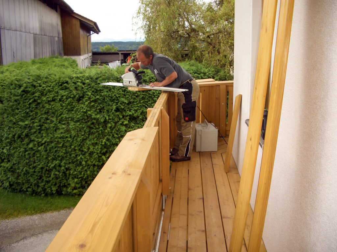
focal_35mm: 35
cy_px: 126
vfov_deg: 40.7
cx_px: 168
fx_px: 341
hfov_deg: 52.6
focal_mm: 5.8
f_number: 2.6
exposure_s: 1/125
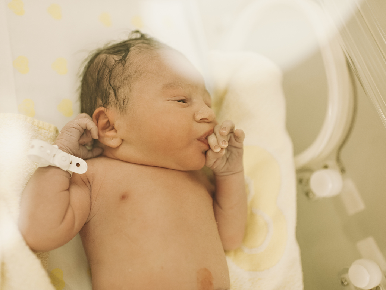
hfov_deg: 47.8
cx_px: 178
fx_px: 435
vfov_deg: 36.8
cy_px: 148
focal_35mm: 39
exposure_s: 1/250
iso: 800
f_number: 2
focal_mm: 35
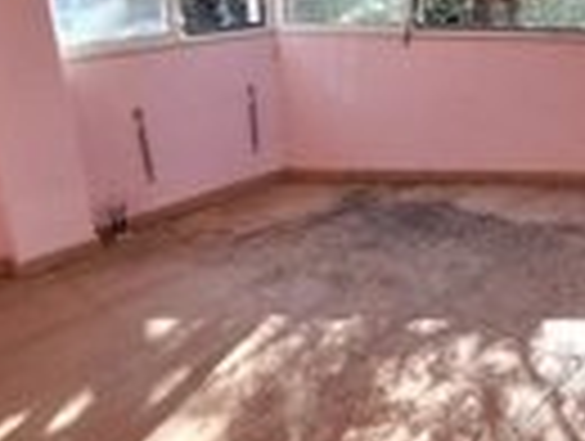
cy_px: 171
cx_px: 432
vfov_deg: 39.6
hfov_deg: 49.4
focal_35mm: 36
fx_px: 610
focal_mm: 1.74
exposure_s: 1/60
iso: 64
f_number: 2.2
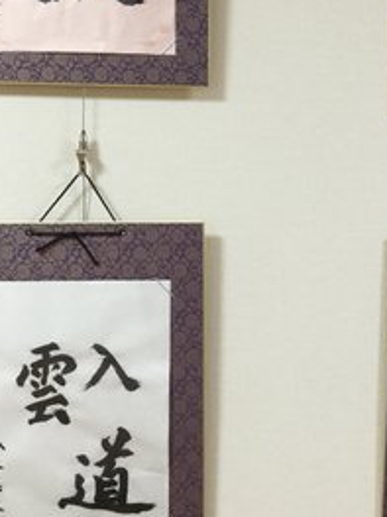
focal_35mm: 63
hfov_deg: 23.0
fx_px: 940
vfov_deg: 30.5
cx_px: 301
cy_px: 165
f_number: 2.4
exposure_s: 1/30
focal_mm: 3.3
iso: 80
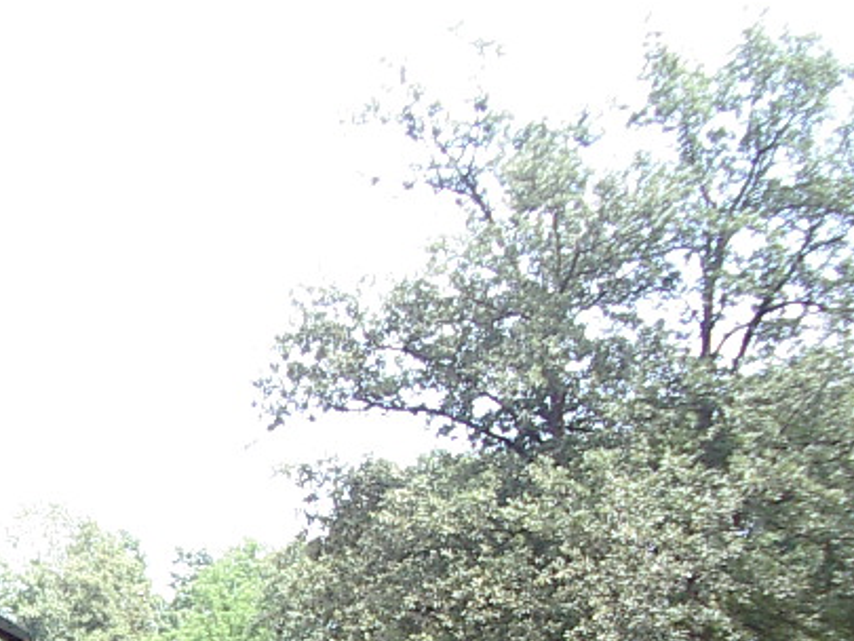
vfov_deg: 14.9
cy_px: 778
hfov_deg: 19.5
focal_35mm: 96
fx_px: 2369
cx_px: -105
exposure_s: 1/160
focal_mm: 5.8
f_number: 2.6
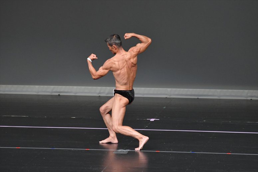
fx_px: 2256
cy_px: 86
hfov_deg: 6.5
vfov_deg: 4.4
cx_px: 129
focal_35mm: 315
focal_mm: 210
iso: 4000
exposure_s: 1/400
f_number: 5.6
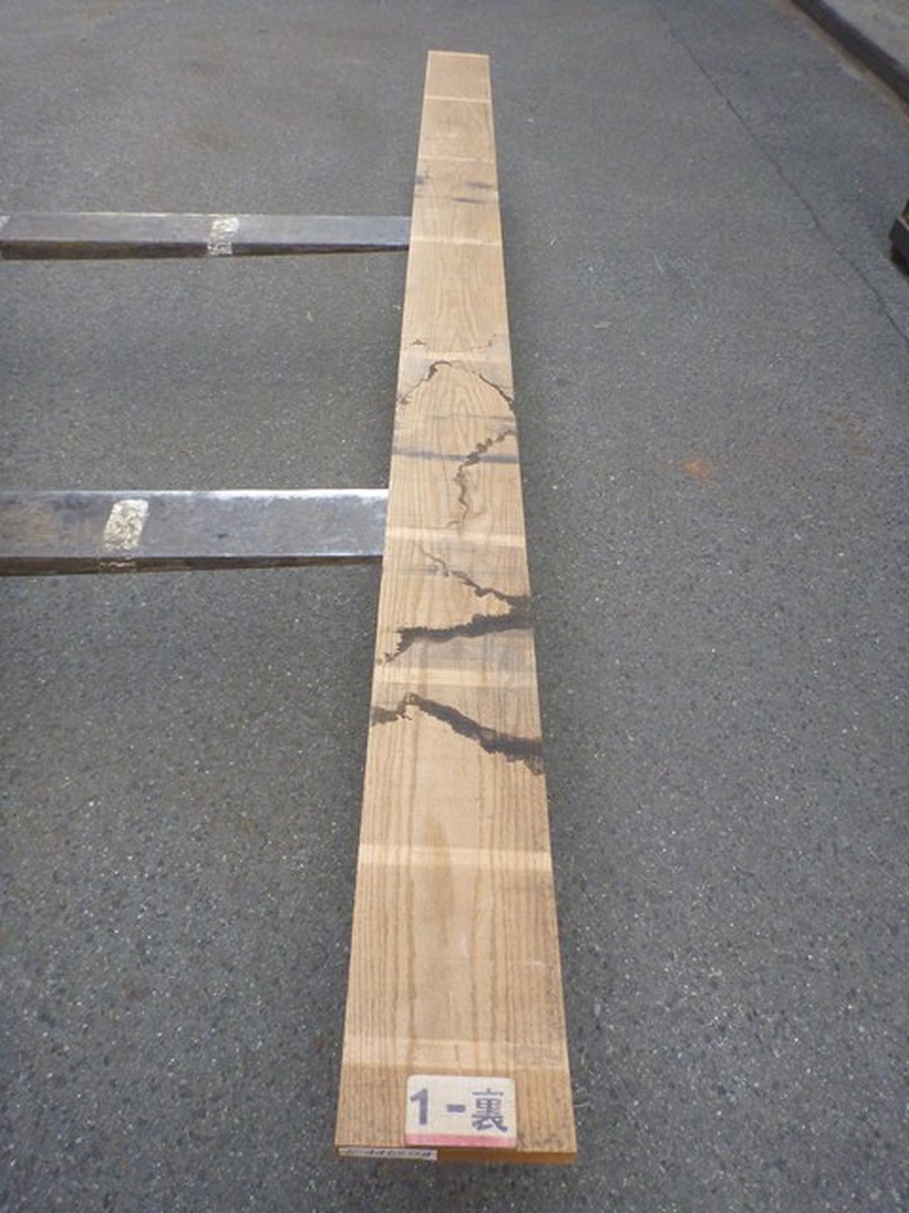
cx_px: 454
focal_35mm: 28
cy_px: 606
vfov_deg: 63.4
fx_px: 980
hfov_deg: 49.7
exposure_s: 1/320
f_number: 3.3
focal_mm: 4.9
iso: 400
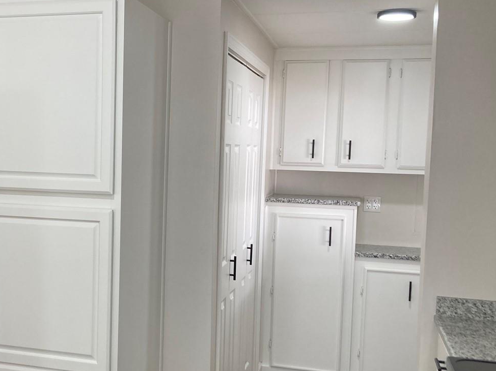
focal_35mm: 46
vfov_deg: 31.5
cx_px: 140
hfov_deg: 40.4
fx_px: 659
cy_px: 210
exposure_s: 1/60
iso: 64
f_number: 1.8
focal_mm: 3.99
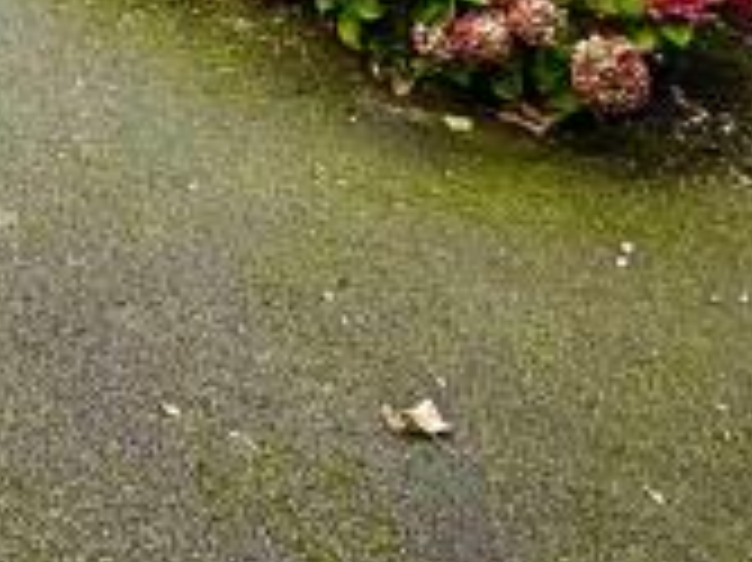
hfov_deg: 21.5
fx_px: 1867
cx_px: -95
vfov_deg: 14.1
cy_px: -598
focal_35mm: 86
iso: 40
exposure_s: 1/556
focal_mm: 2.22
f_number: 2.2
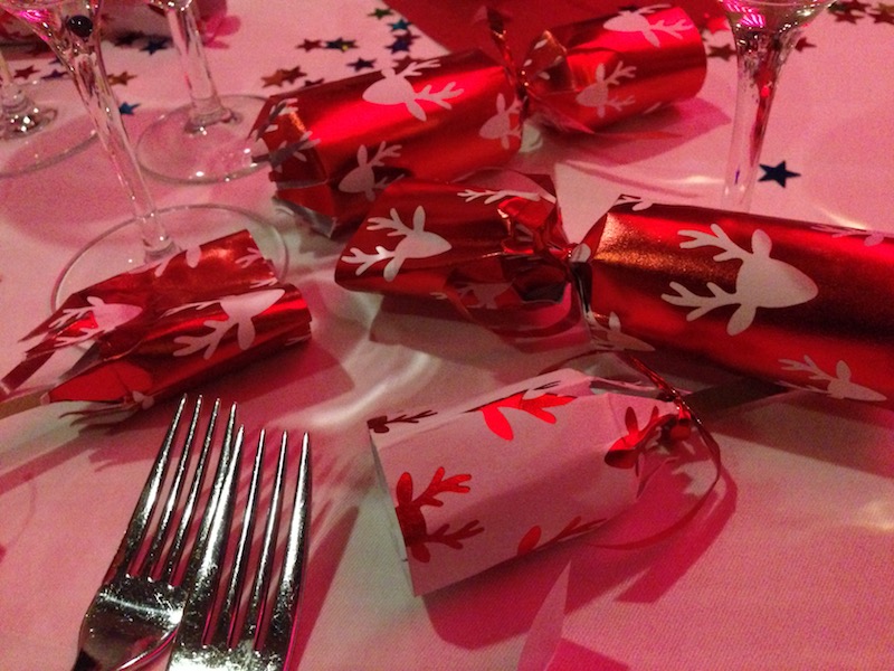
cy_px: 336
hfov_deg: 55.4
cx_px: 447
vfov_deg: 42.9
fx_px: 852
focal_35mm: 33
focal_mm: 4.12
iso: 800
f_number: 2.4
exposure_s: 1/15
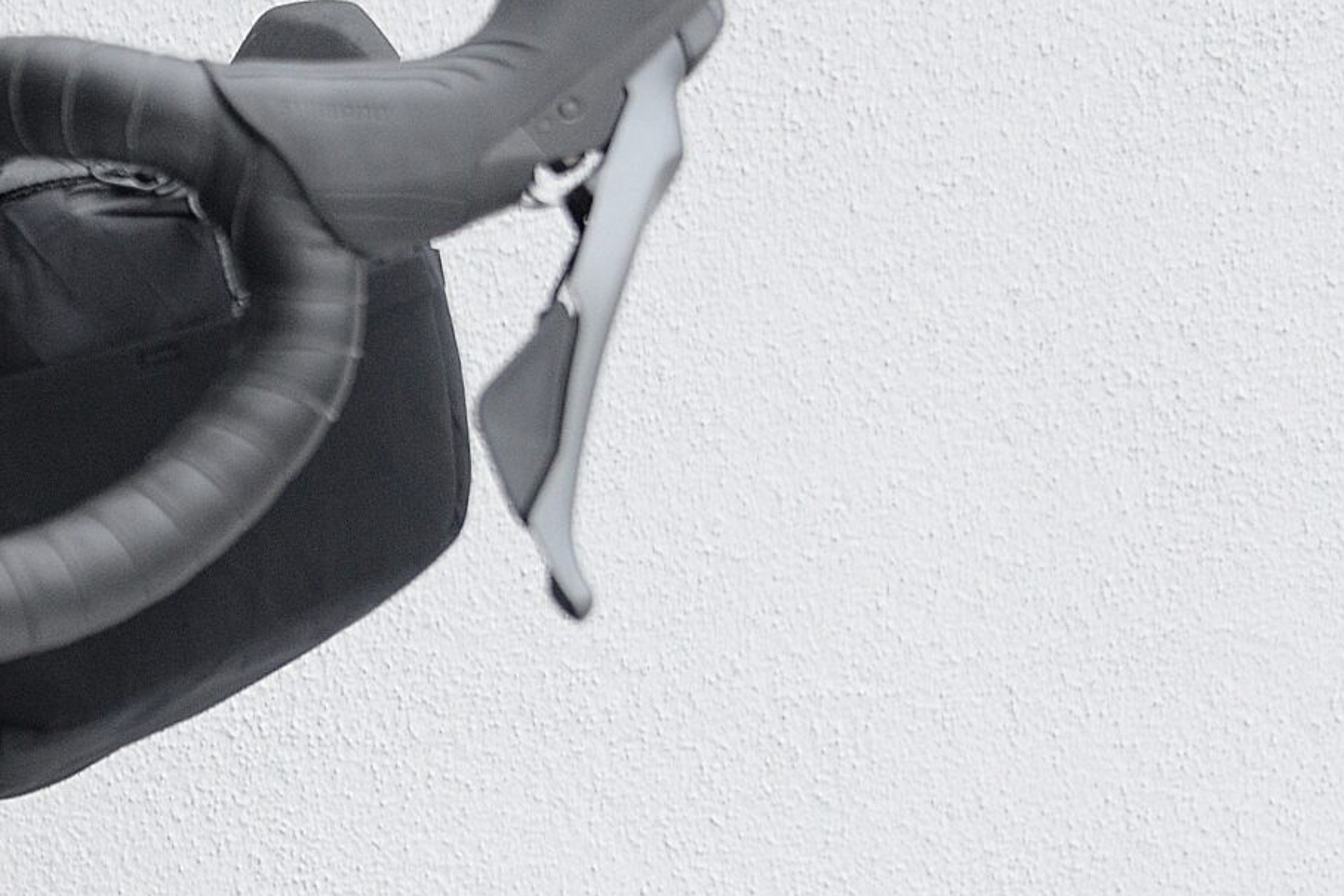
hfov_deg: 11.6
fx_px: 6534
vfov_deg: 7.8
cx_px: -130
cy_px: 956
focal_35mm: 175
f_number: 5
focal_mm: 62
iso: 1000
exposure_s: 1/60
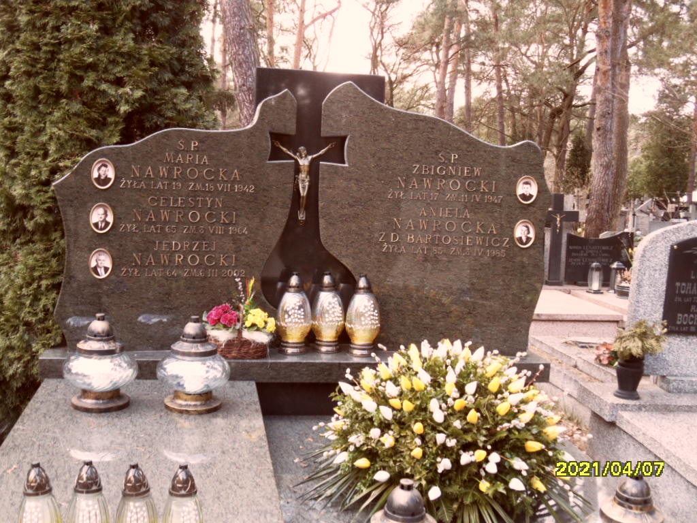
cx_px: 348
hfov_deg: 46.8
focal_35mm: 40
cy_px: 262
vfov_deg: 36.0
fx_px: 805
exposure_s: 1/45
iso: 100
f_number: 3.6
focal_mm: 6.5
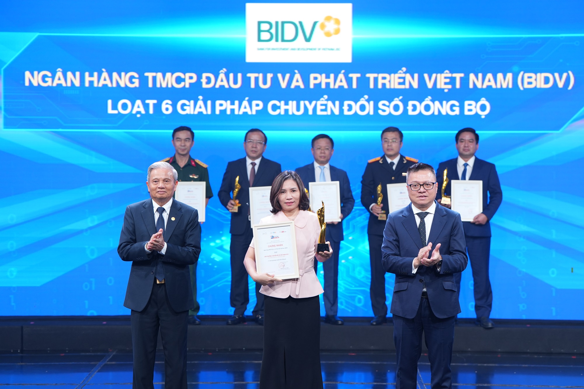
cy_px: 194
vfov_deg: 12.5
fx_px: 1784
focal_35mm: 110
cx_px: 292
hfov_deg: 18.6
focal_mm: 110
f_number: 3.5
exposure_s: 1/100
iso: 800
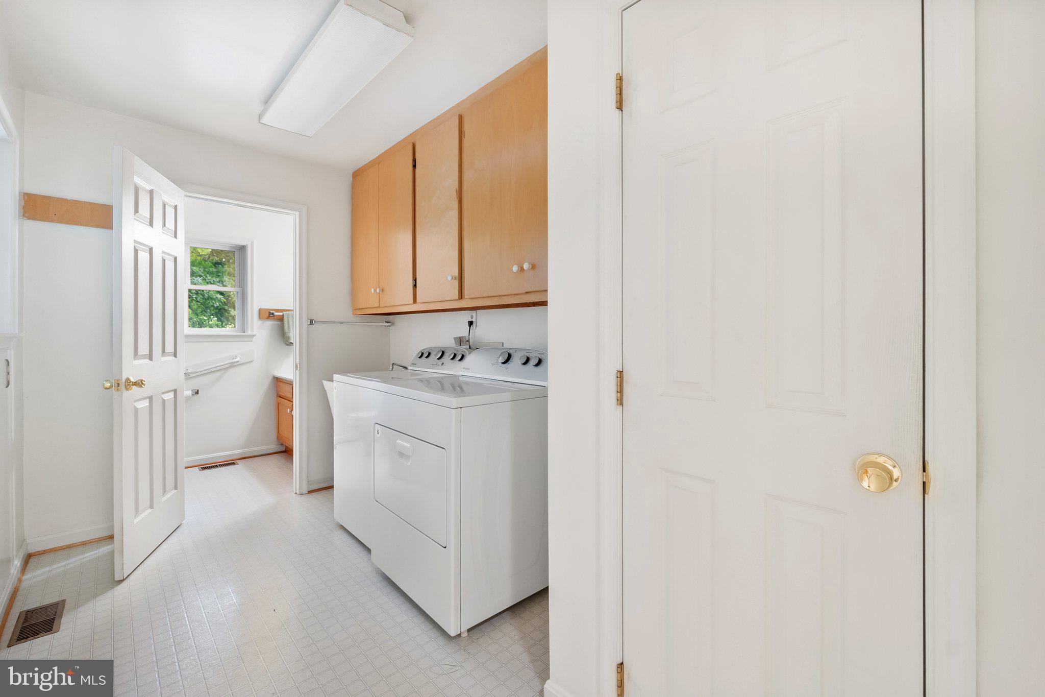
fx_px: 435
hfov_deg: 100.4
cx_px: 522
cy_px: 348
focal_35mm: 15
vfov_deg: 77.3
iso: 640
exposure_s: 1/1.25
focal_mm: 10
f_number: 8
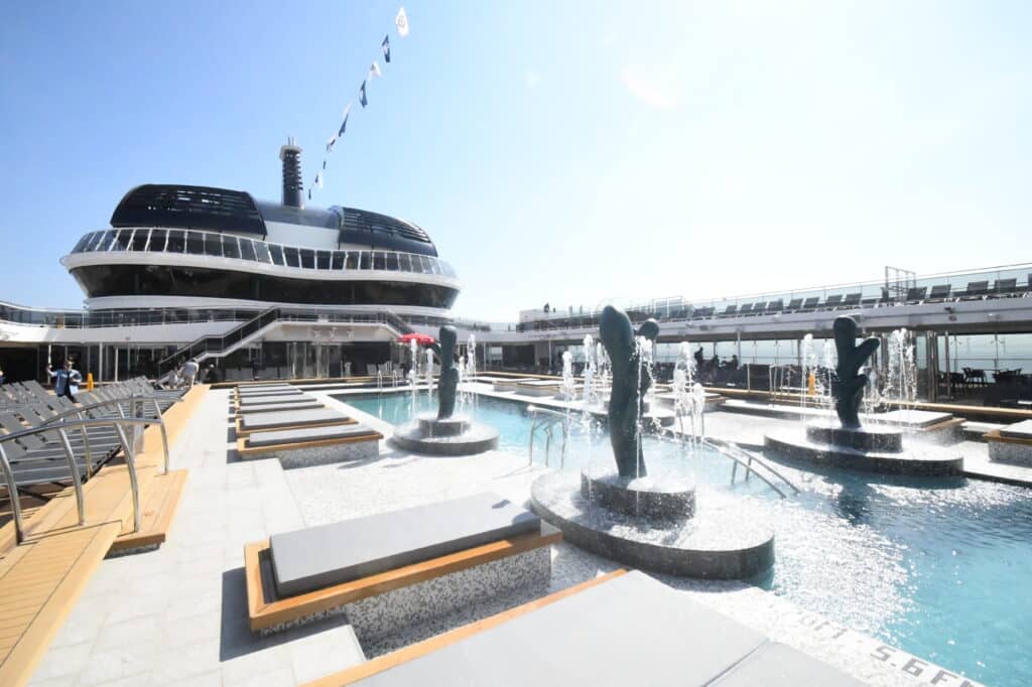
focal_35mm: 15
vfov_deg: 77.3
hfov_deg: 100.4
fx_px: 430
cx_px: 516
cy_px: 344
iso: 16000
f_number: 22
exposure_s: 1/5000
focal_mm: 10
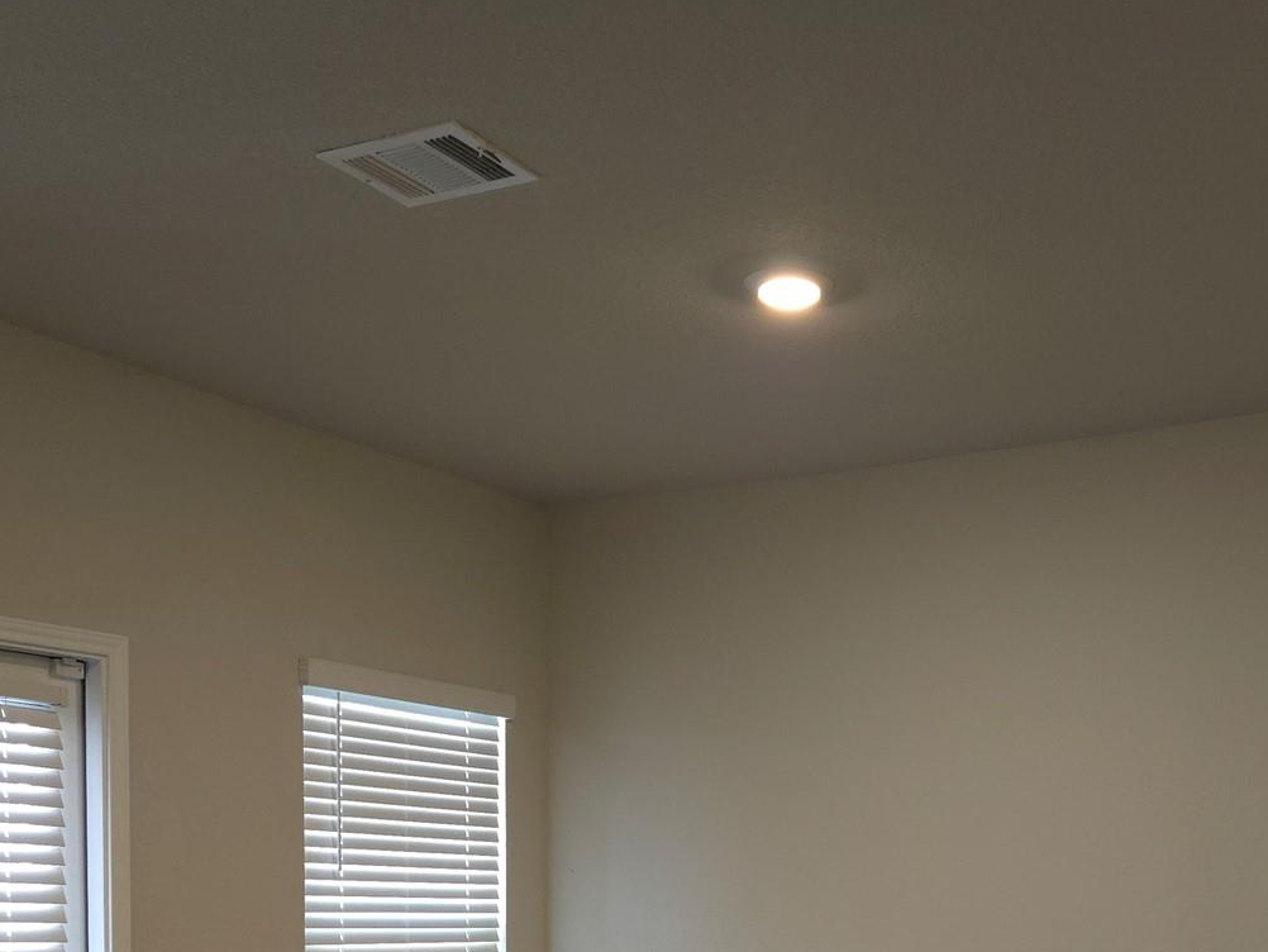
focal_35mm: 47
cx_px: 768
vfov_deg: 28.9
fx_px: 1722
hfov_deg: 40.2
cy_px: 958
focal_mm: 5.4
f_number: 1.8
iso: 200
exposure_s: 1/60
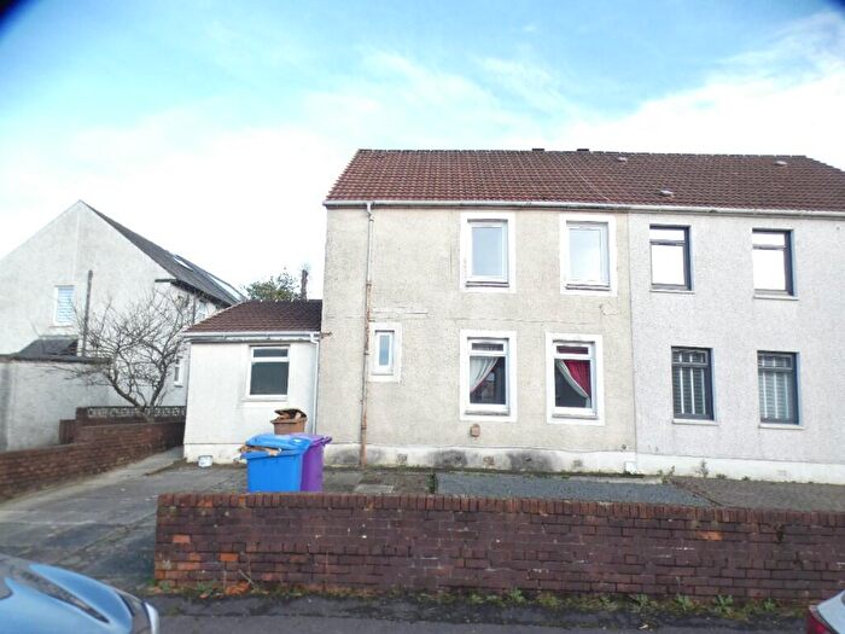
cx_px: 422
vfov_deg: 66.0
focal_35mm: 20
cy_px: 317
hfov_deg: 81.7
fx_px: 488
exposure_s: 1/250
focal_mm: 3.6
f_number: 2.8
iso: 80
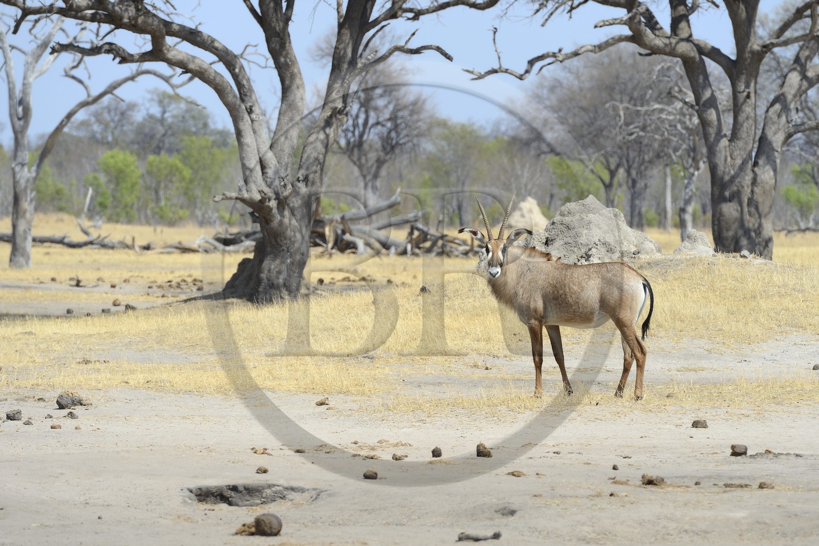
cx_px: 410
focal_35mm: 280
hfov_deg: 7.4
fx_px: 6368
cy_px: 273
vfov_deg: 4.9
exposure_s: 1/1250
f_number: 7.1
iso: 400
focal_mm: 280
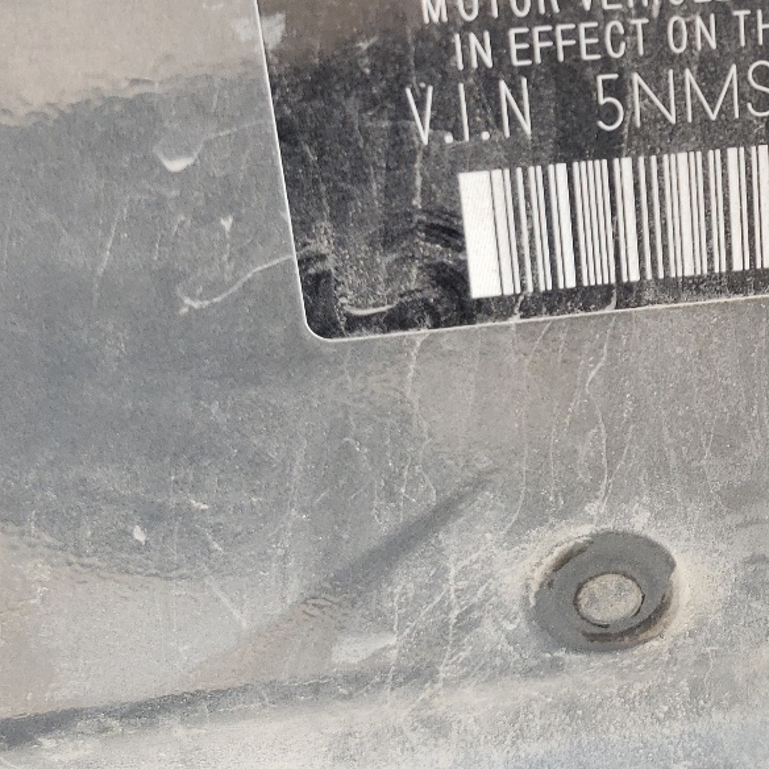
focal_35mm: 63
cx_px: 795
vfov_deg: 26.0
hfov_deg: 25.7
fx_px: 1583
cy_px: 17
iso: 50
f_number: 1.5
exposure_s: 1/192
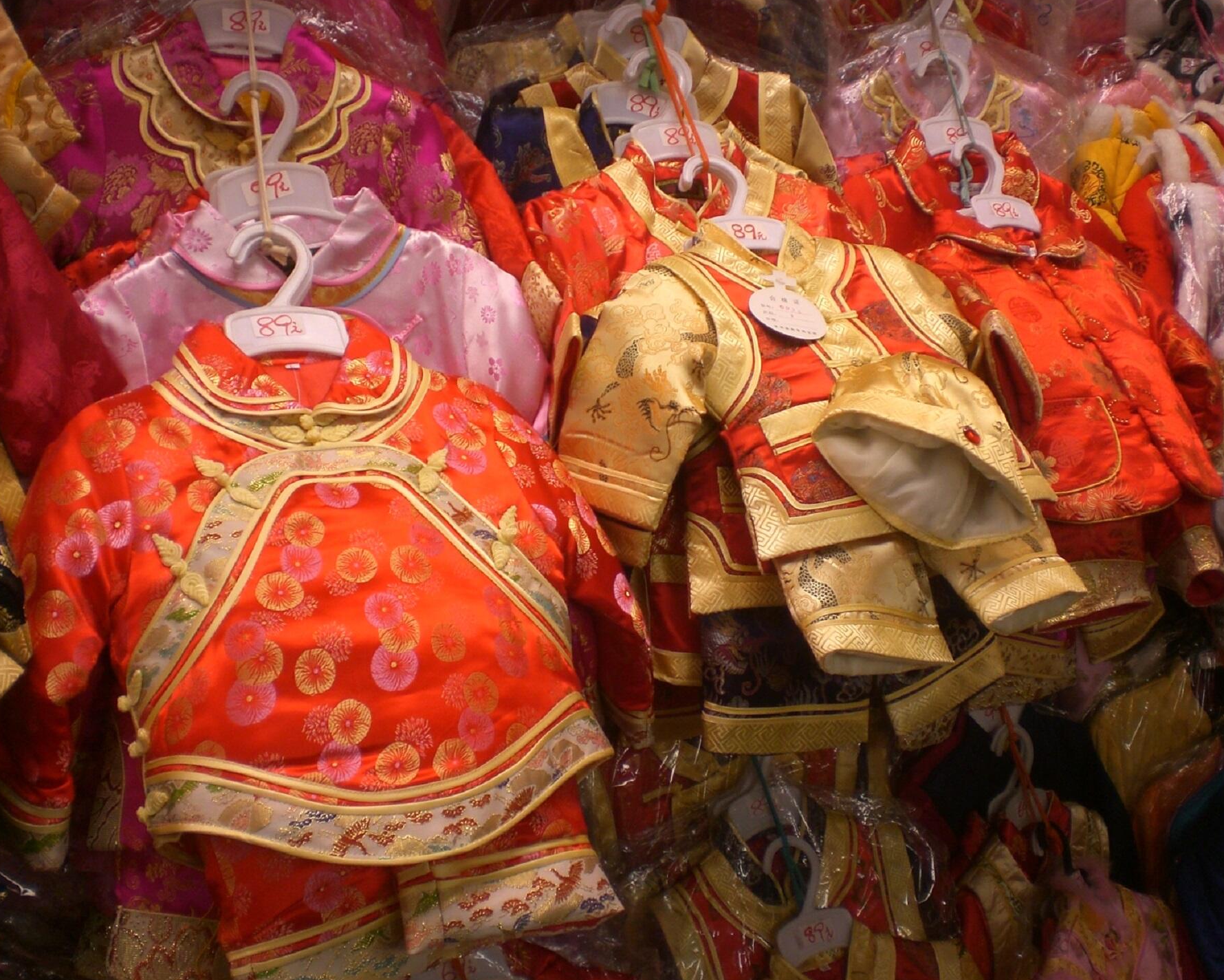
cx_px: 609
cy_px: 488
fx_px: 1449
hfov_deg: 45.8
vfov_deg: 37.3
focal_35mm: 40
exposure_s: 1/60
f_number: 3.1
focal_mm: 6.3
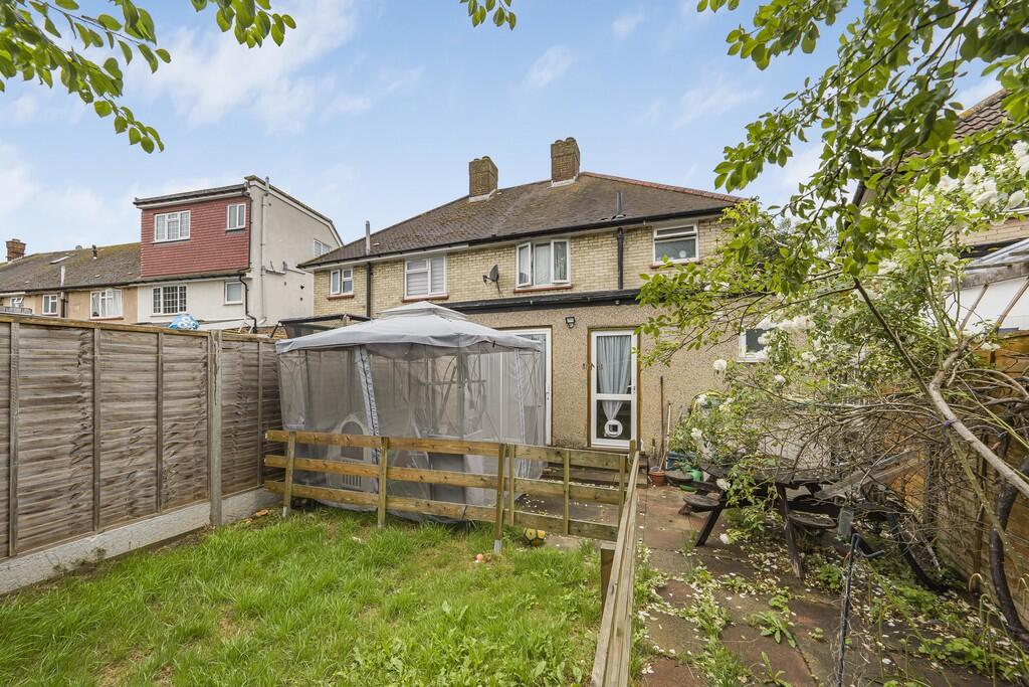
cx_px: 514
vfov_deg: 90.0
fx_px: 343
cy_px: 344
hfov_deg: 112.6
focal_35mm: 12
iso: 320
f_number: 9
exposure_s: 1/125
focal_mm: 12
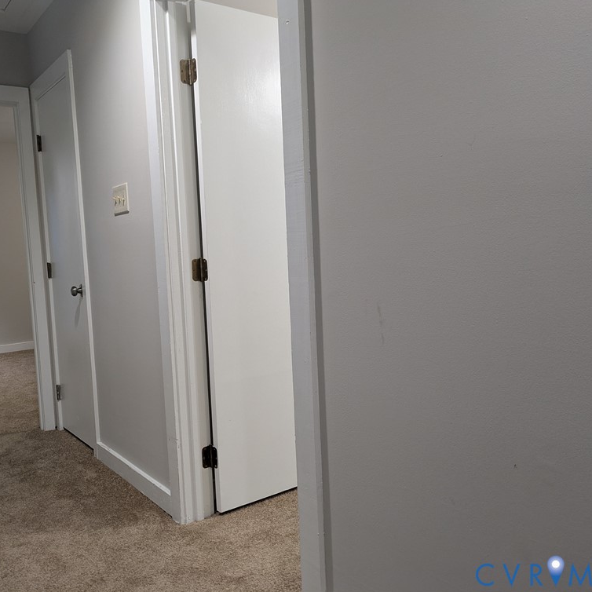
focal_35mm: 30
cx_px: 234
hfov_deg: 53.6
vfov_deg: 54.0
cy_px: 294
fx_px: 580
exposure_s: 1/60
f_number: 1.89
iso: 363
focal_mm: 5.43
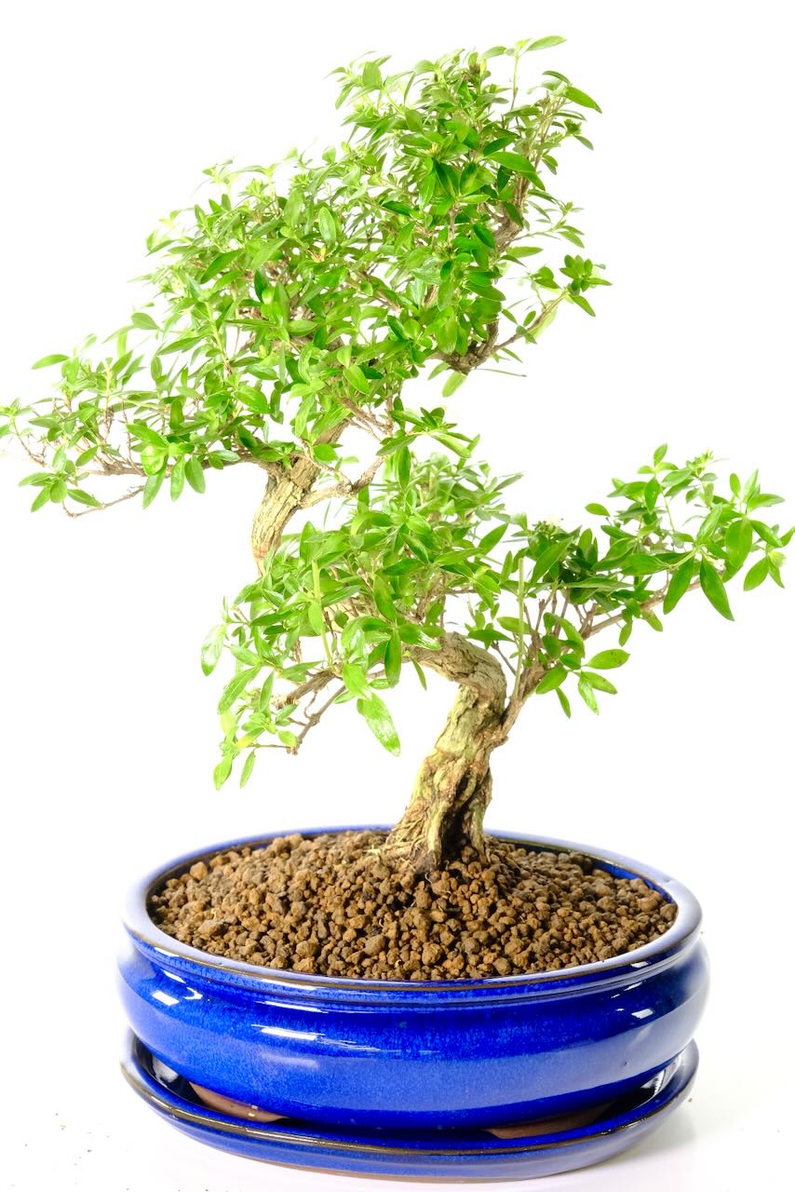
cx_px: 398
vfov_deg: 25.7
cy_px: 596
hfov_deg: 17.3
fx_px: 2615
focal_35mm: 79
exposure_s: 1/25
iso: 2500
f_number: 9
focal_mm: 52.4
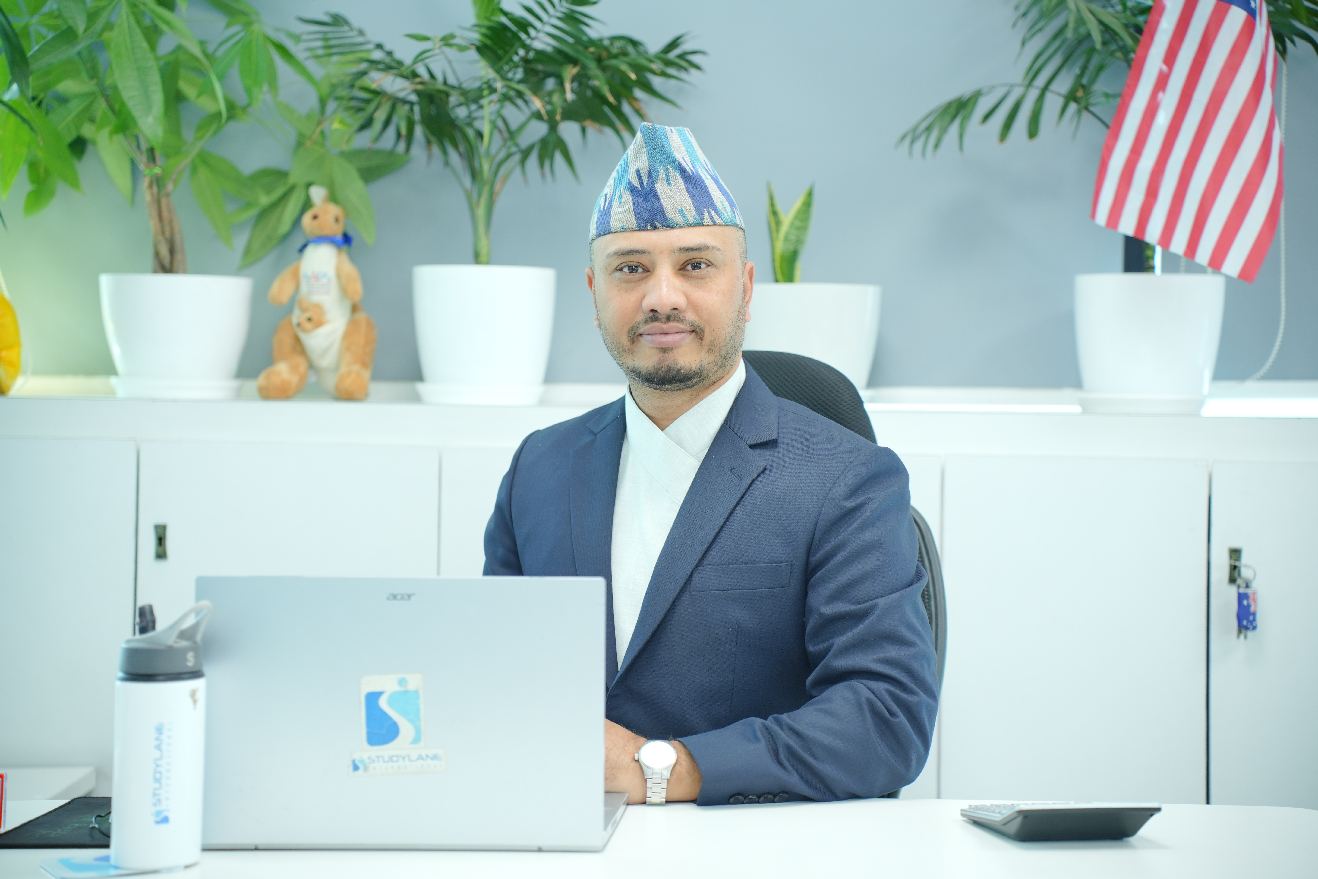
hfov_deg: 27.7
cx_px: 659
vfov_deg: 18.7
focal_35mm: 73
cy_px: 440
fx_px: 2672
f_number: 2.8
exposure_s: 1/50
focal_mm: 73
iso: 400
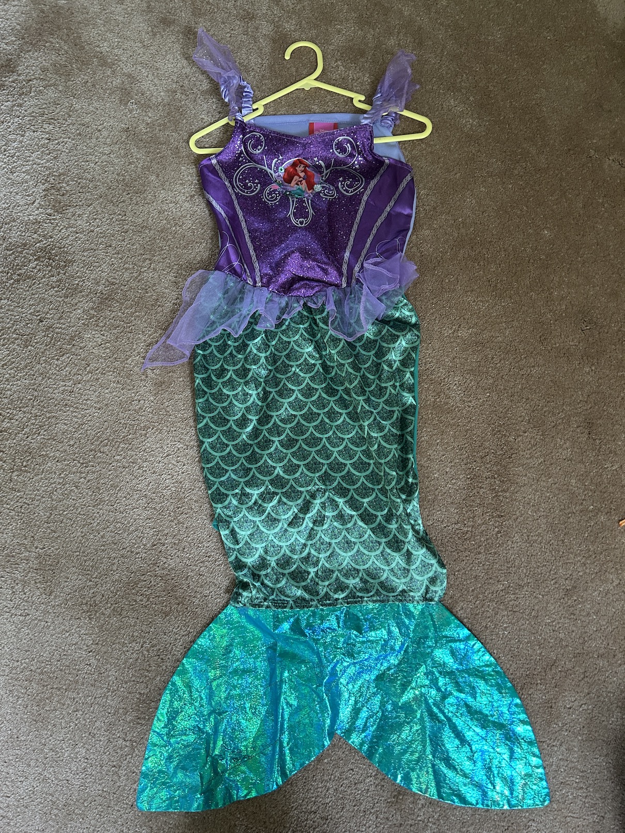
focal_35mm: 26
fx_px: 626
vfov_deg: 67.3
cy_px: 416
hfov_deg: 53.1
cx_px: 312
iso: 250
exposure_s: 1/60
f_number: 1.5
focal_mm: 5.7
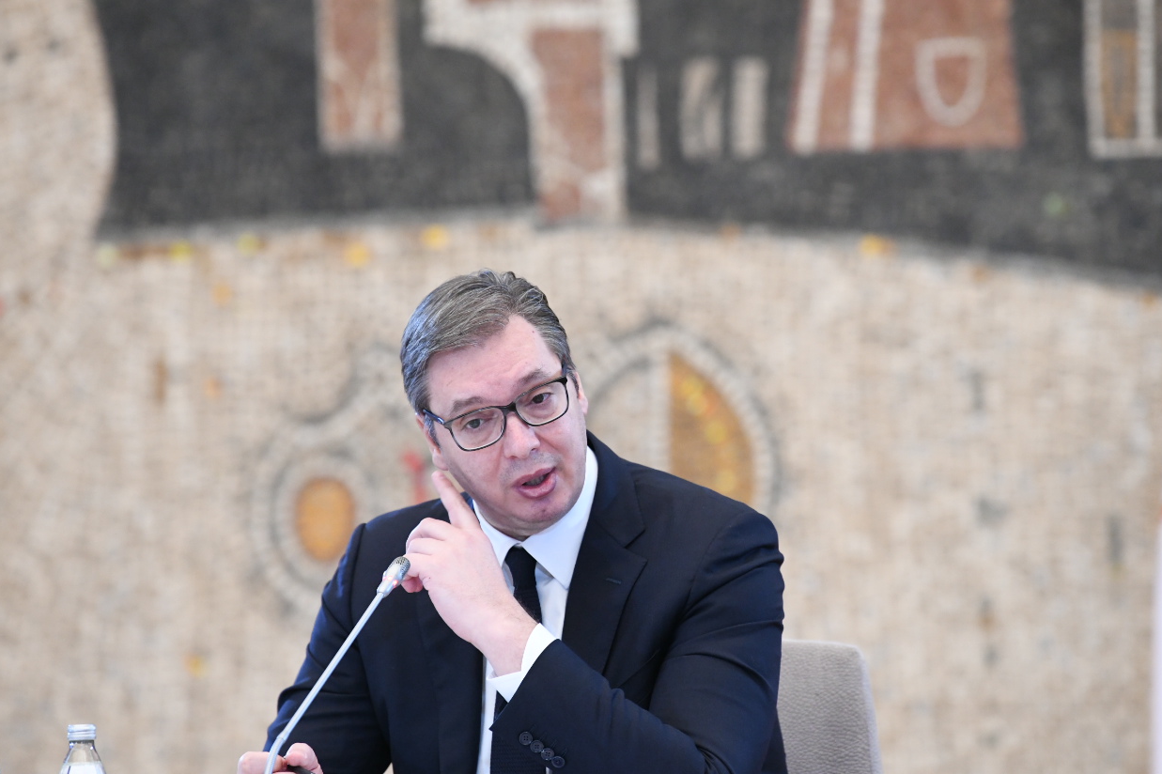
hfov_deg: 7.9
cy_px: 379
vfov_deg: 5.2
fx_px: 8454
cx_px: 635
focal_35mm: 262
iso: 3200
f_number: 3.5
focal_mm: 200
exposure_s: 1/160
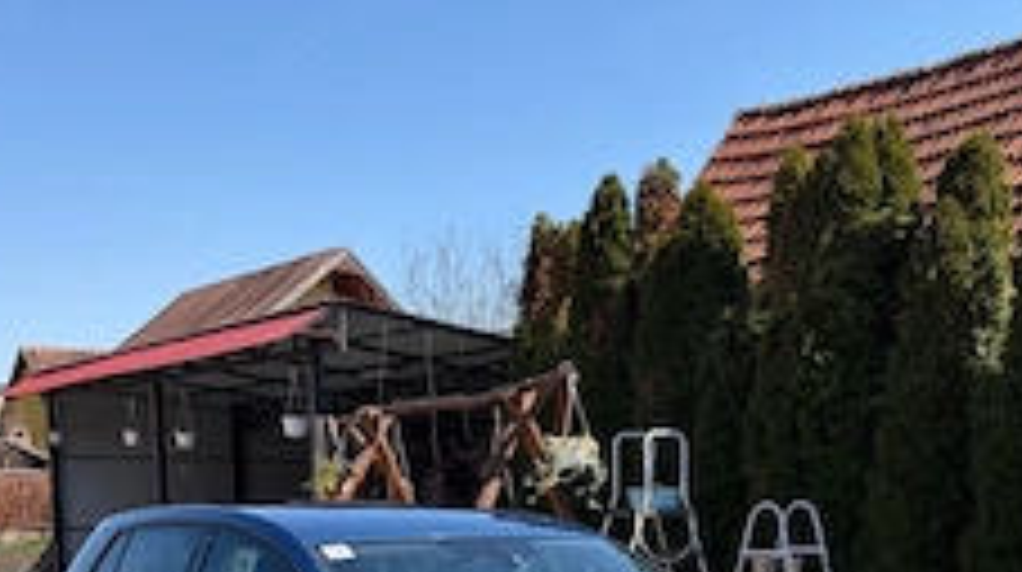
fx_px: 1353
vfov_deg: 21.8
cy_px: 716
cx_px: 500
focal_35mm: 50
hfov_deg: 41.4
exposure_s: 1/2141
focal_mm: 5.96
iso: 50
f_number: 1.6
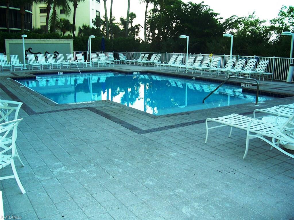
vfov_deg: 41.8
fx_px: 289
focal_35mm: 34
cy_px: 110
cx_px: 147
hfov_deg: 54.0
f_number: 2.7
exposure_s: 1/60
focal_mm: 5.6
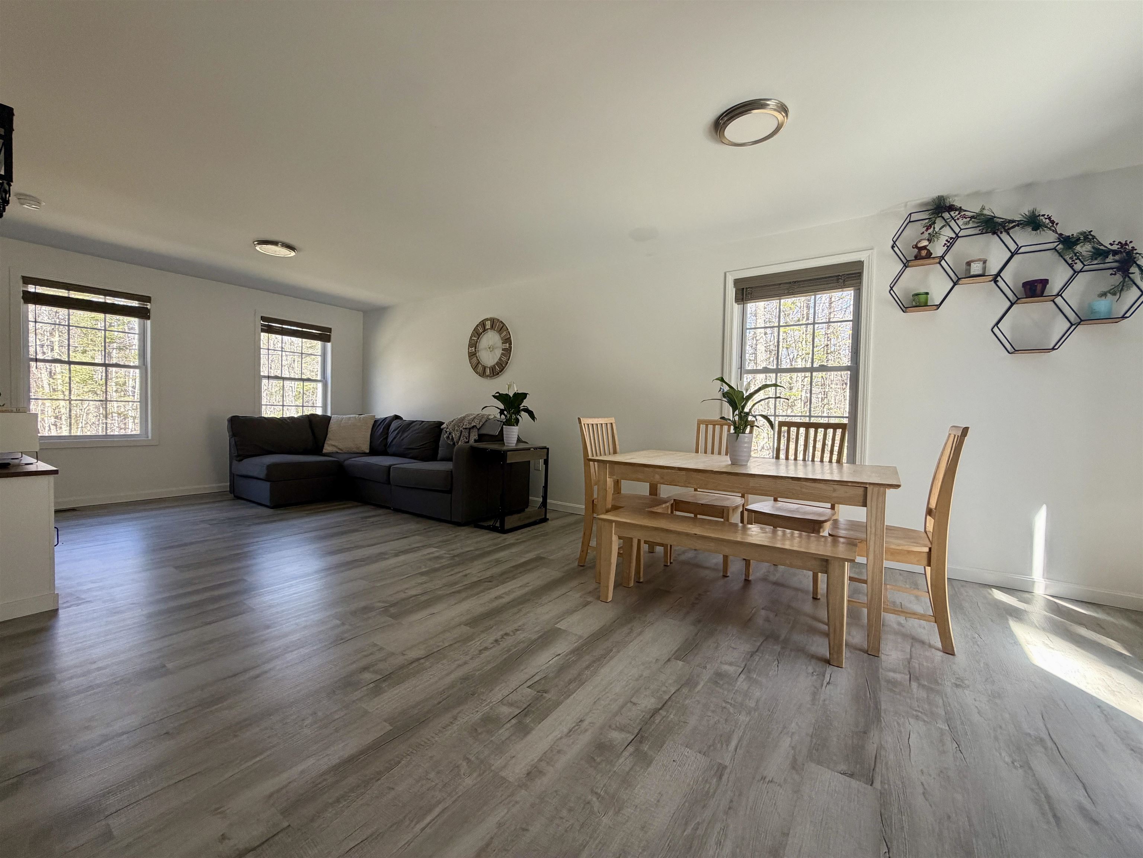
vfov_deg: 85.7
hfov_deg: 102.1
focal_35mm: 14
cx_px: 572
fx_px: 462
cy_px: 429
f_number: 2.2
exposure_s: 1/121
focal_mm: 2.22
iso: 200
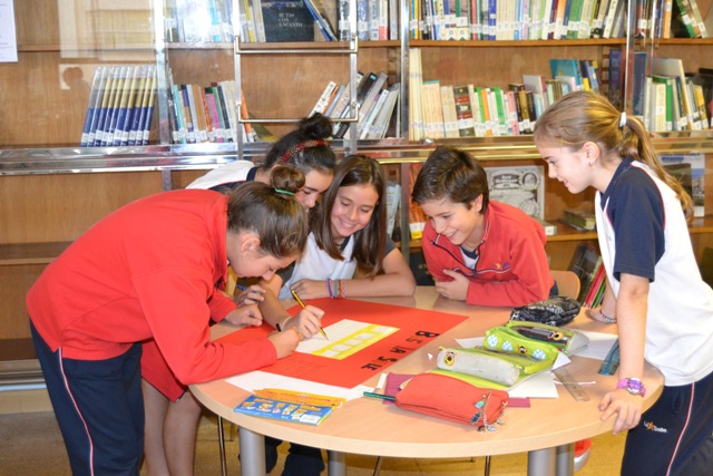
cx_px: 356
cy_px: 238
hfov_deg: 41.1
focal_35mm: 48
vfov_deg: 28.1
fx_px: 951
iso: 1800
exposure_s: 1/60
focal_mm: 32
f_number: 4.5
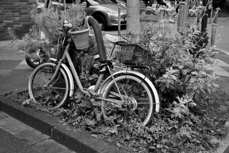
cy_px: 76
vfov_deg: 33.4
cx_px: 114
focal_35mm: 40
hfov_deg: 48.5
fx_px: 254
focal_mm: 40
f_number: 8
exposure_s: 1/200
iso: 2800
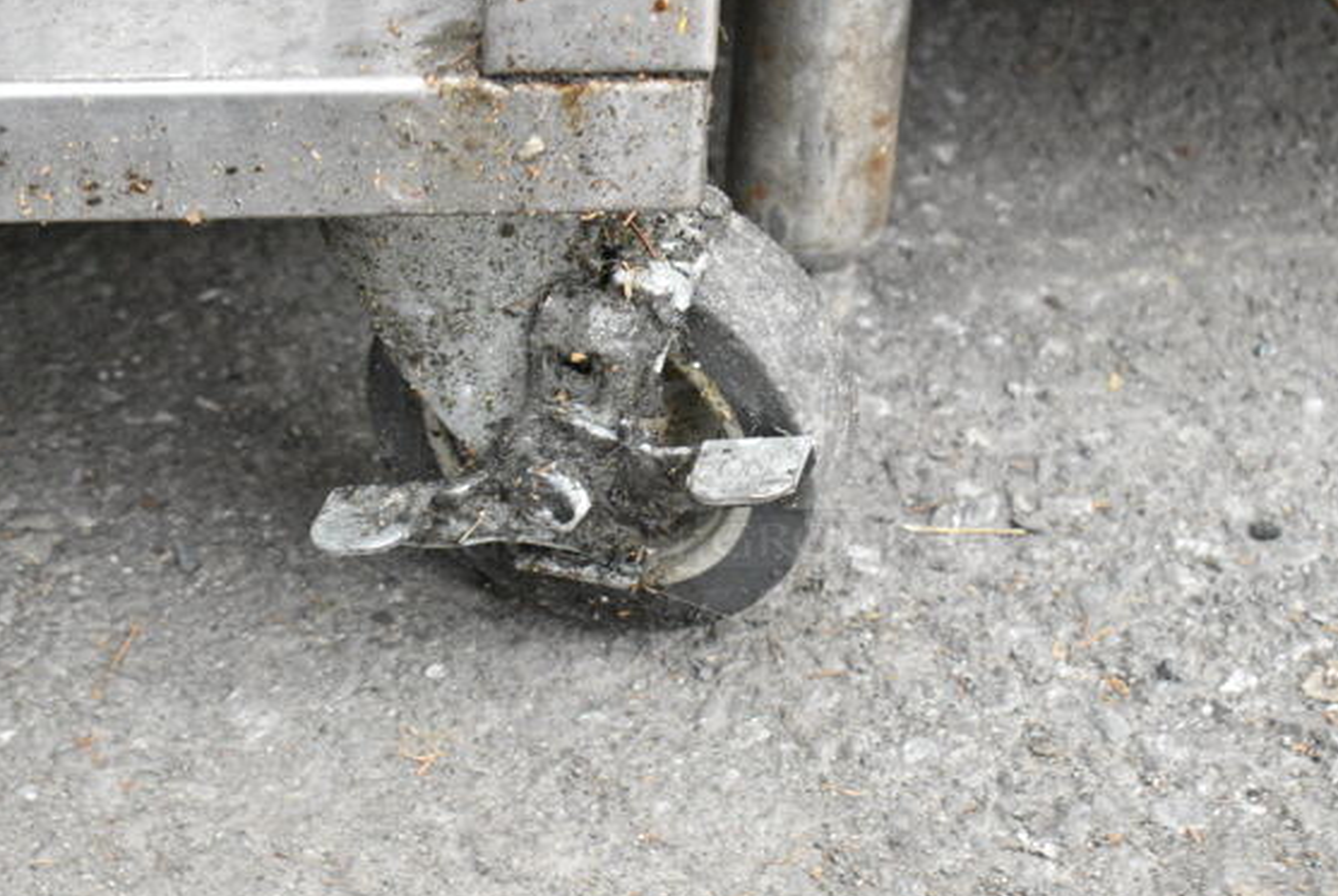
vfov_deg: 19.8
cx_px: 670
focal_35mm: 69
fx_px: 2568
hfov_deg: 29.2
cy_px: 440
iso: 6400
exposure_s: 1/320
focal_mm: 42
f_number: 9
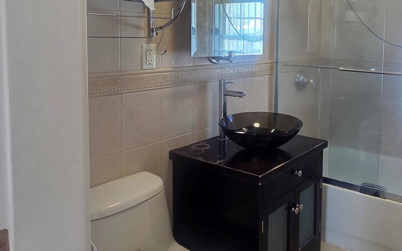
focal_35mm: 30
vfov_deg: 40.5
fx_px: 329
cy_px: 60
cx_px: 305
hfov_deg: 59.3
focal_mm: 2.2
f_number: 2.2
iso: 125
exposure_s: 1/120
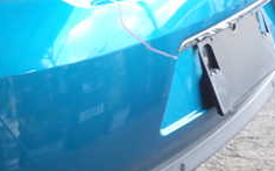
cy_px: 122
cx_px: -22
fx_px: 606
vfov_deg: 16.0
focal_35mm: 81
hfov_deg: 24.0
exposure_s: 1/80
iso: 100
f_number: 2.3
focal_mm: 5.4
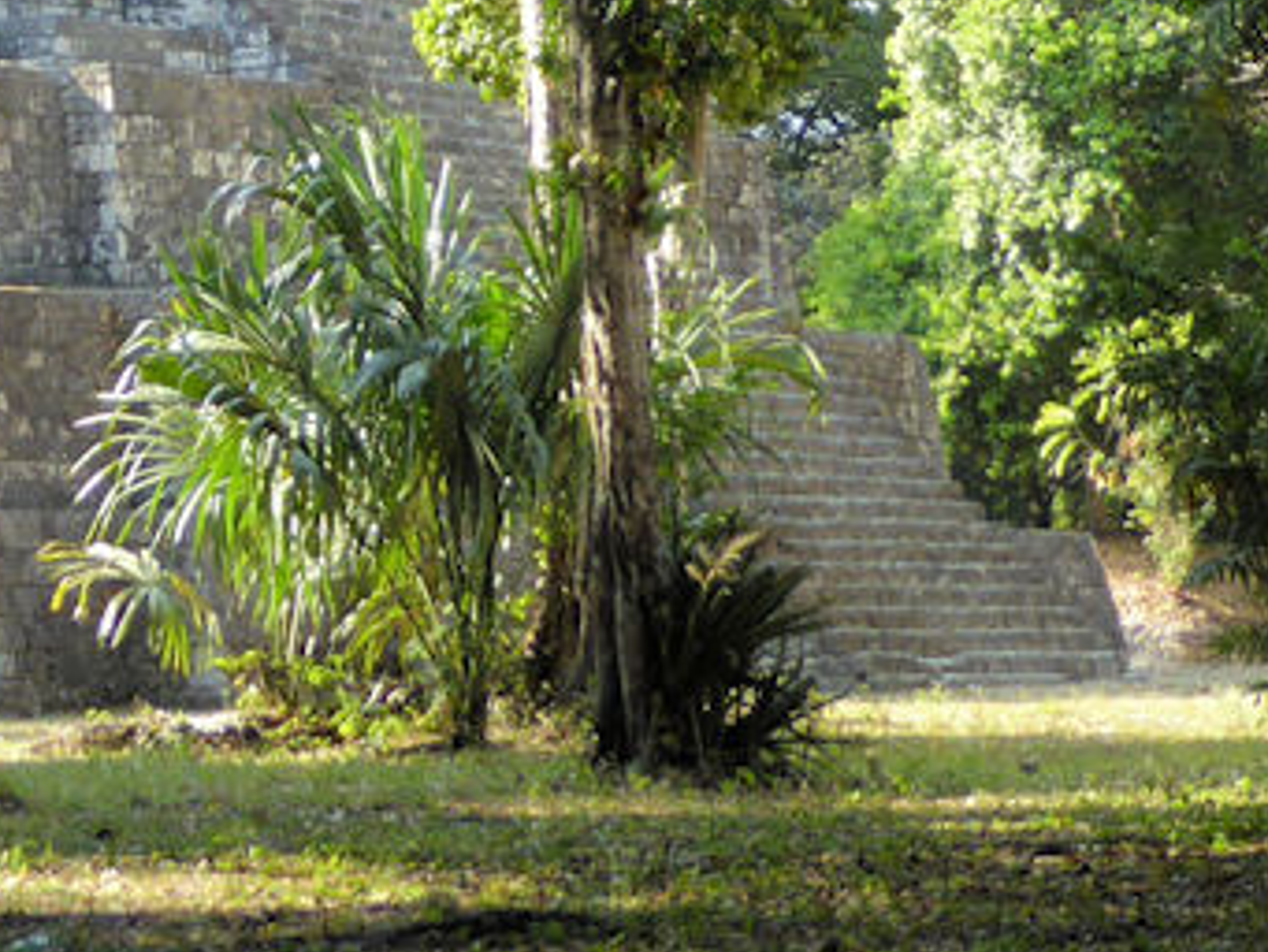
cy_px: -22
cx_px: -86
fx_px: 6449
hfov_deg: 11.1
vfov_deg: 8.4
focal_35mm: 176
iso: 100
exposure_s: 1/80
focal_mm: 9
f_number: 4.1
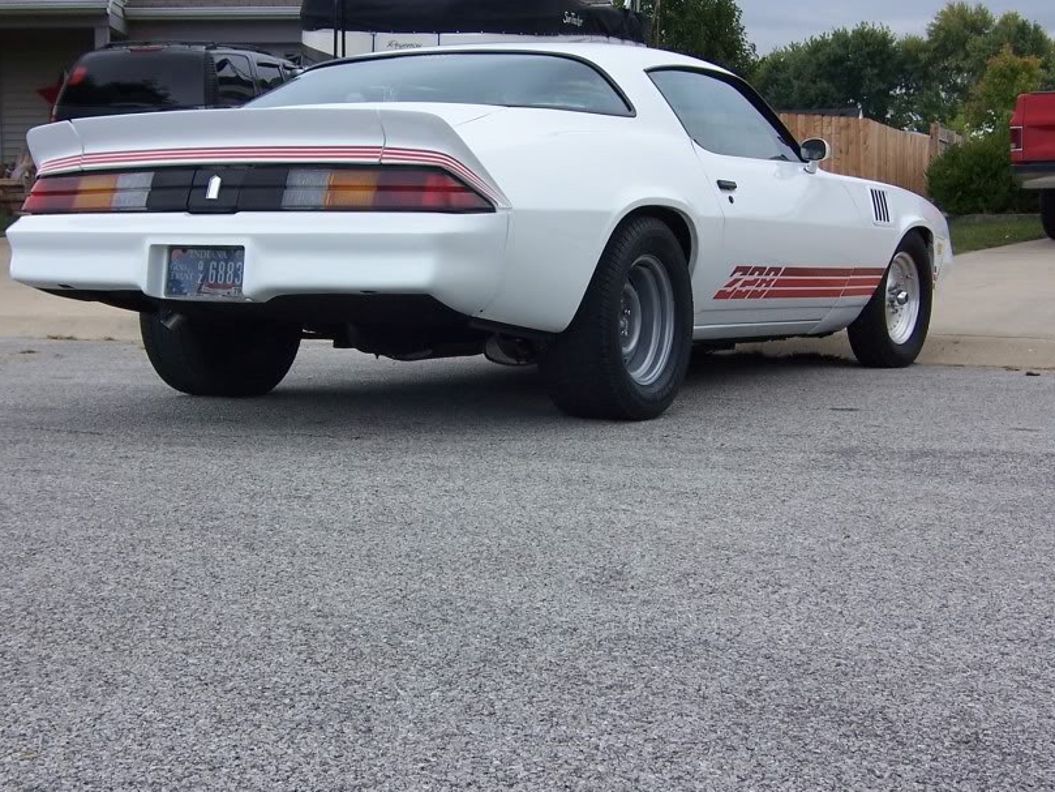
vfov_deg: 23.7
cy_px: 406
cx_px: 485
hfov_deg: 31.2
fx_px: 1890
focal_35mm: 62
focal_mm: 8.2
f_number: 4
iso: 80
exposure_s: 1/180
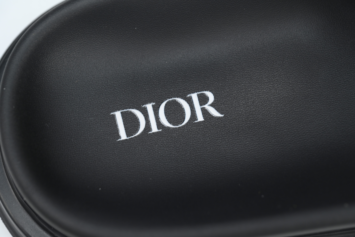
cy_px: 118
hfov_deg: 17.1
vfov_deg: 11.4
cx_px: 178
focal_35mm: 120
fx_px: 1183
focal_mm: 120
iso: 800
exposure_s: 1/100
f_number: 9
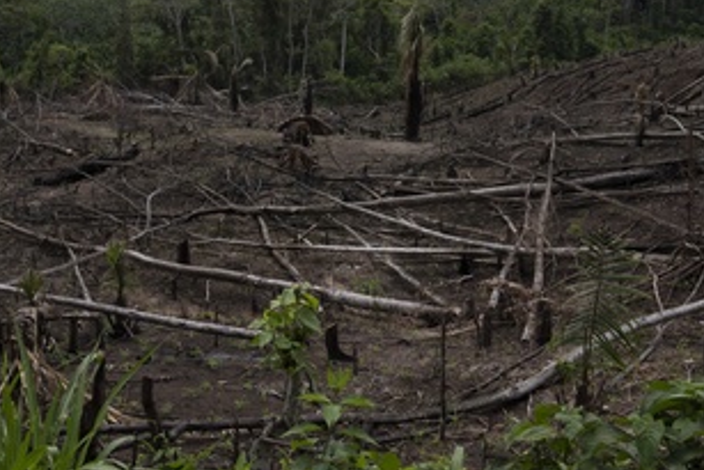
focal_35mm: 40
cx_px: 310
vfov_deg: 32.7
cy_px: 111
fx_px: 783
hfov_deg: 48.3
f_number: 9
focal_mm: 24
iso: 200
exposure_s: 1/250
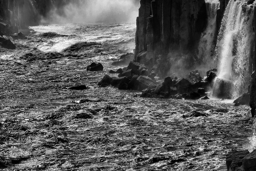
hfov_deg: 9.8
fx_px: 1486
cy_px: 78
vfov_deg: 6.6
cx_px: 181
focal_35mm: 209
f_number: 11
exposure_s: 1/320
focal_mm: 70
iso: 100
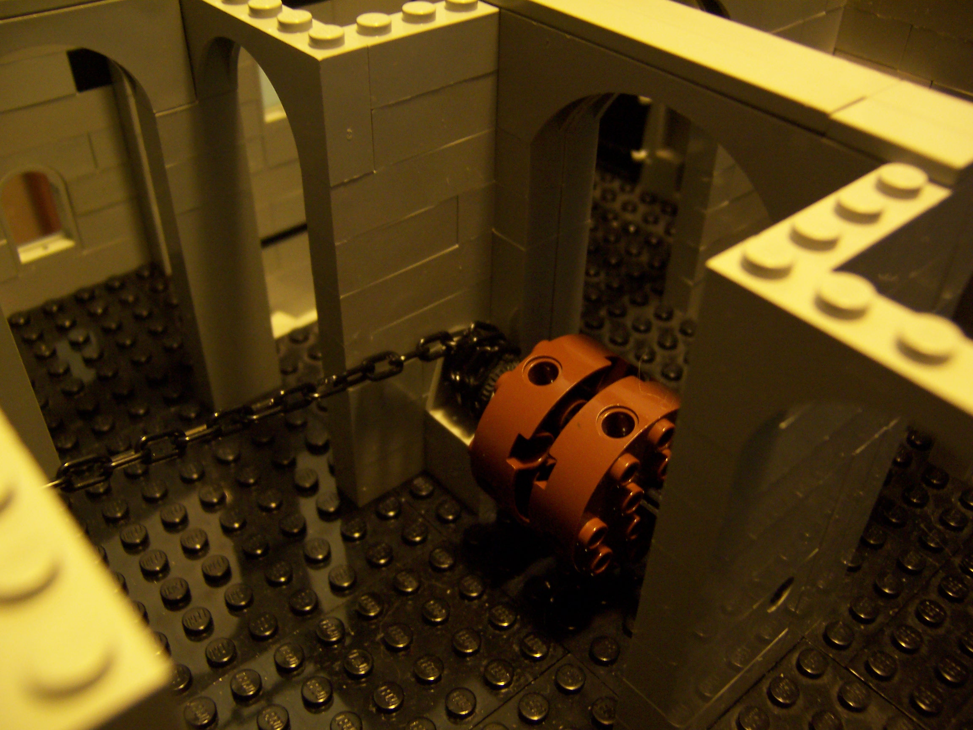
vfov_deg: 42.9
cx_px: 486
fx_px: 928
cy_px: 365
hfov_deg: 55.4
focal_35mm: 33
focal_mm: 5.5
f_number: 2.8
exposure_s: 1/8
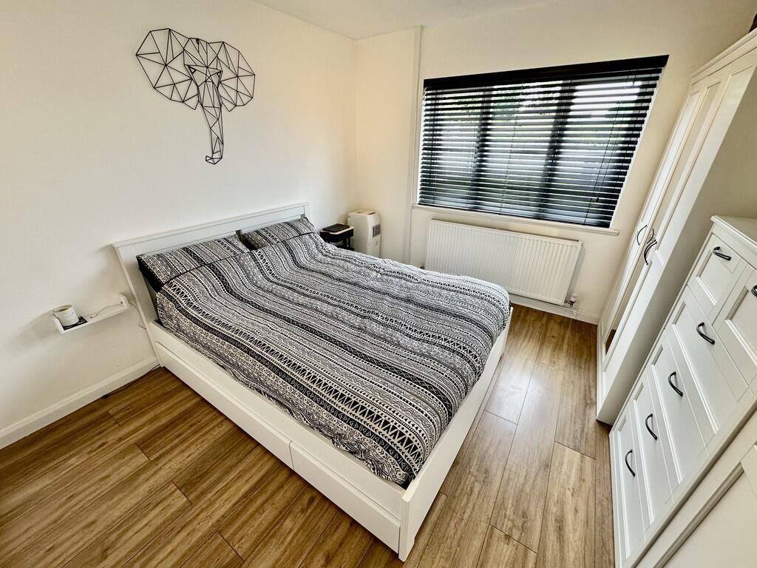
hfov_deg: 102.1
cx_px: 378
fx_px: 306
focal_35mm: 14
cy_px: 284
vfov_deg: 85.7
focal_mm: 2.22
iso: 125
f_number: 2.2
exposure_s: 1/100
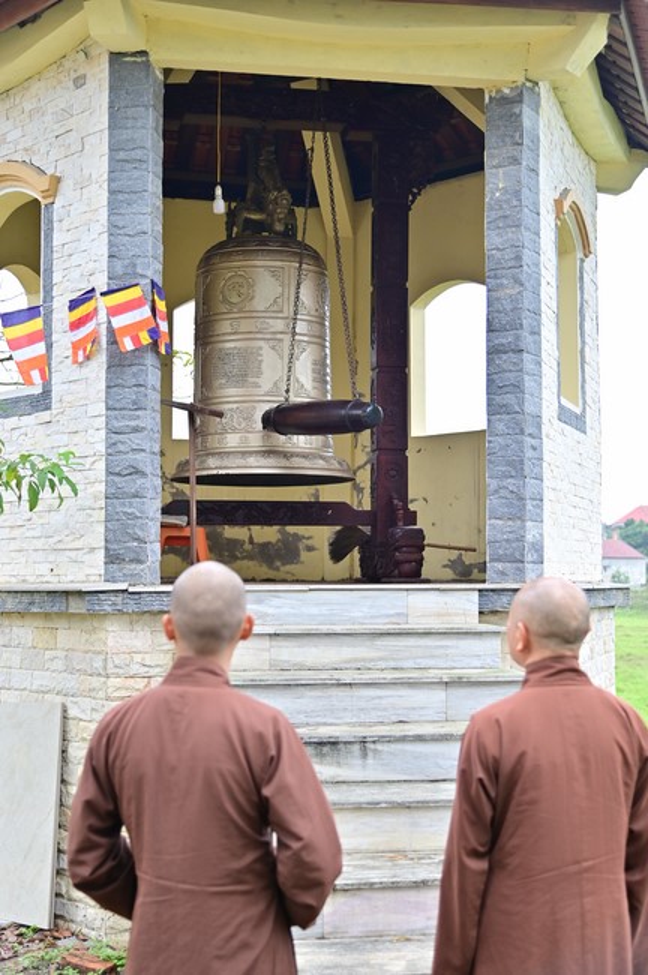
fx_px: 1353
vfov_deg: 39.6
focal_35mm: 50
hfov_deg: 26.9
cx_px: 324
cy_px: 488
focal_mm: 50
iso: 125
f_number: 4
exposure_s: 1/200
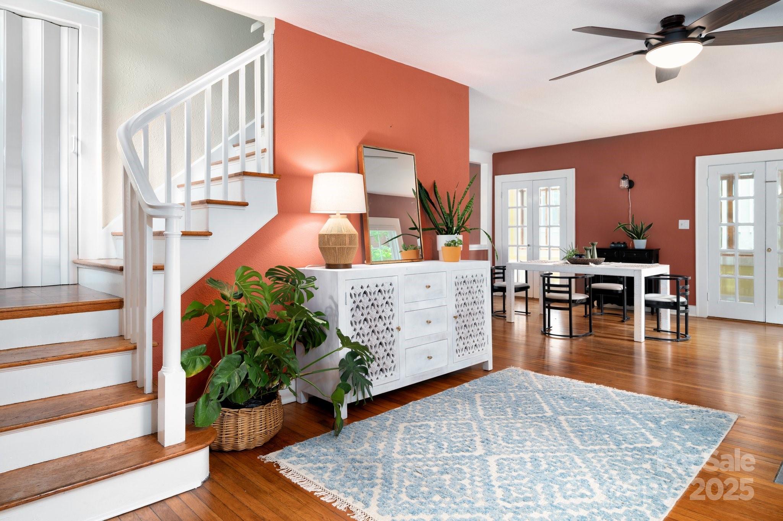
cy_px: 260
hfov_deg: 81.2
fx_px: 456
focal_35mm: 21
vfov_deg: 59.4
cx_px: 392
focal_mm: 21
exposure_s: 1/10
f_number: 8
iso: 200
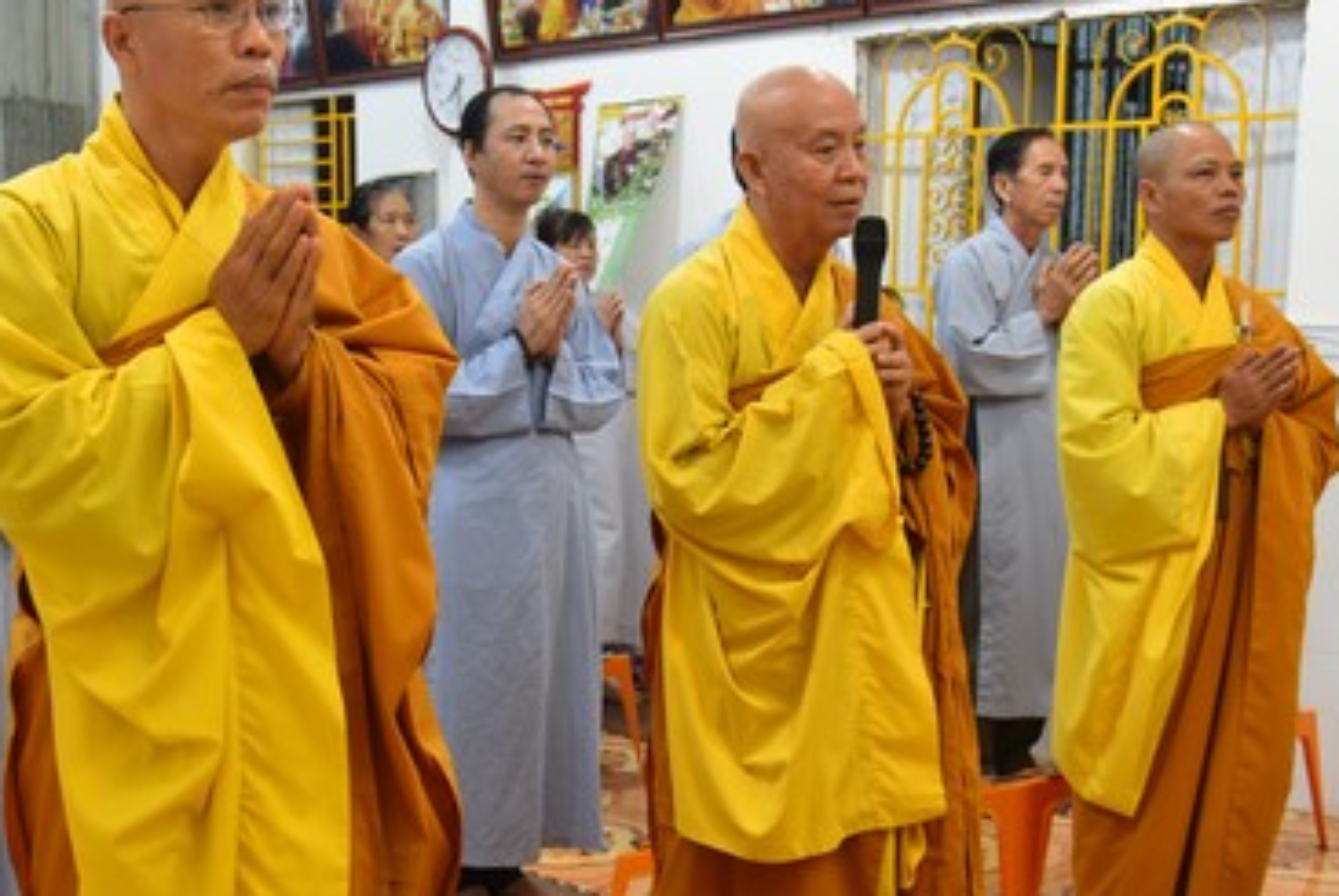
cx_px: 600
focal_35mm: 55
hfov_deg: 36.2
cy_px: 563
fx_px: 2048
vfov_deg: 24.6
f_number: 4
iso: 640
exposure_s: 1/60
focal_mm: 31
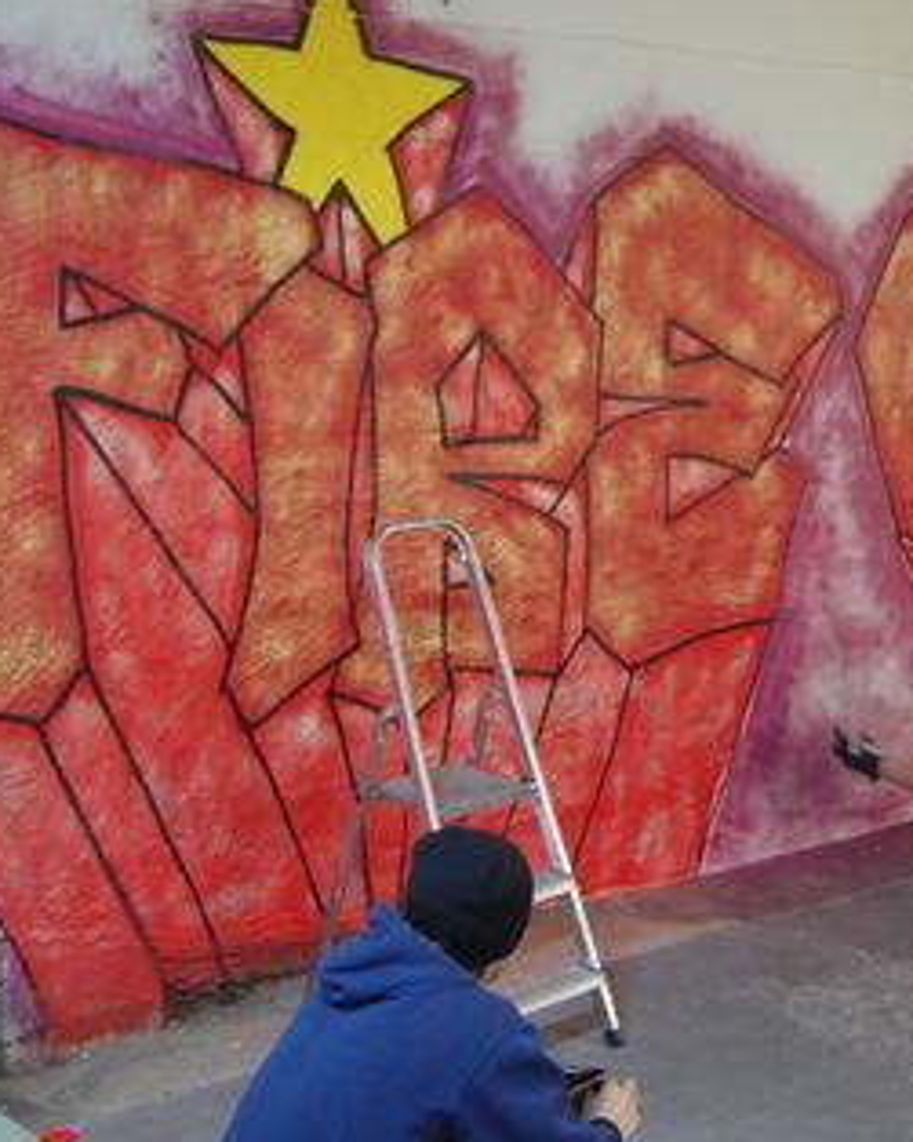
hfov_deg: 22.3
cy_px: 498
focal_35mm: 66
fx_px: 2229
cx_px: 909
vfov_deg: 28.7
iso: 800
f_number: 3.8
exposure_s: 1/10
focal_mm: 23
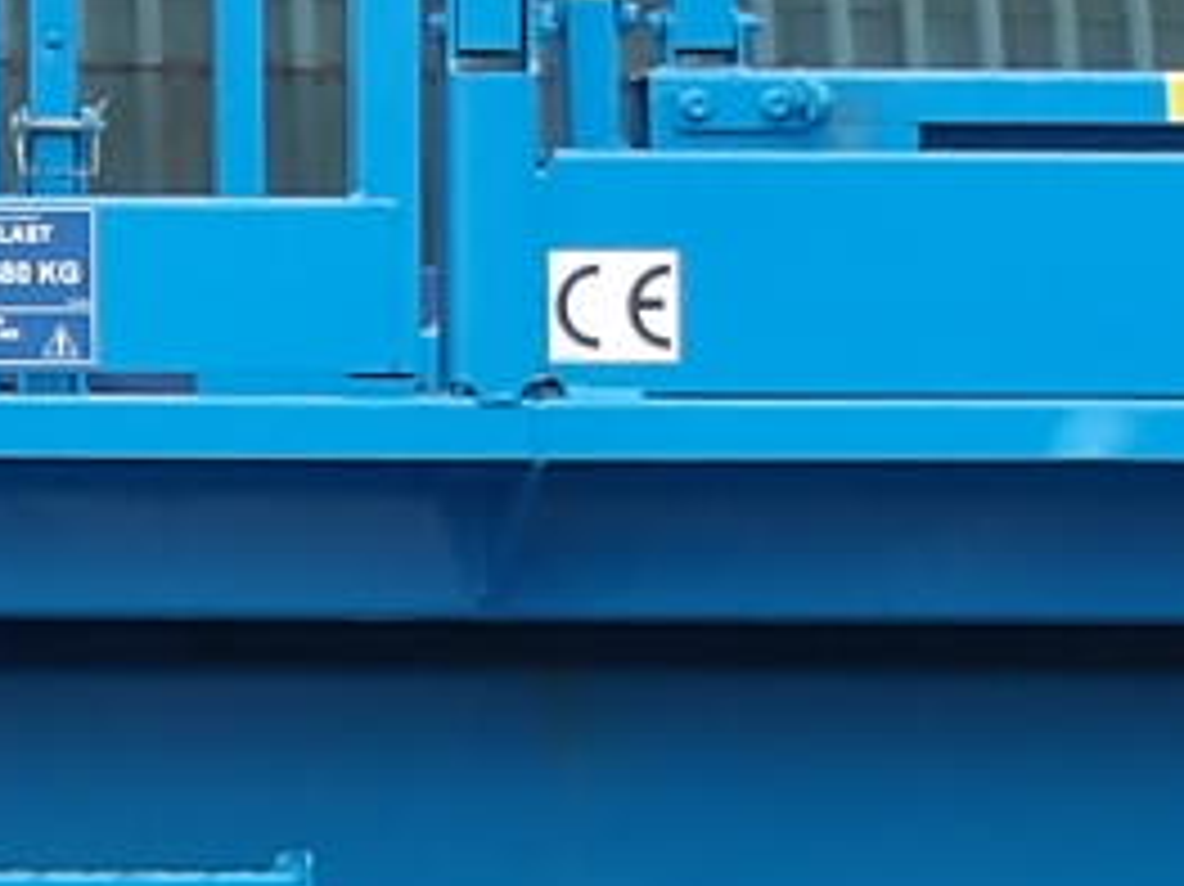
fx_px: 7180
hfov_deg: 9.1
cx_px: -702
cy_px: 913
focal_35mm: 210
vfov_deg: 7.0
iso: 100
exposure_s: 1/124
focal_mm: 4.9
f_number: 3
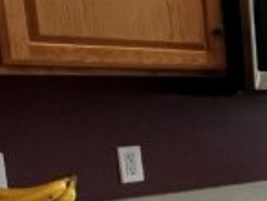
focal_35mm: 91
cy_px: 225
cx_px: 677
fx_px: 703
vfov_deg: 15.8
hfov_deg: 13.7
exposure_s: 1/120
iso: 125
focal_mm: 1.57
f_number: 1.8
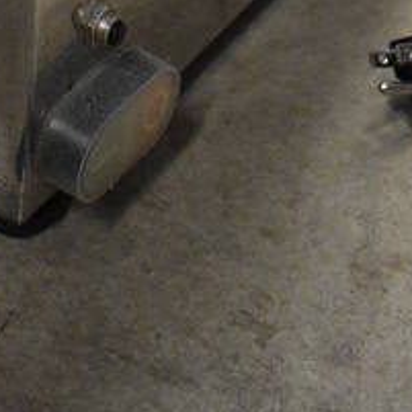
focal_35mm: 116
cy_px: -511
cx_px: -25
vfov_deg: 12.5
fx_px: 1562
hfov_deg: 14.7
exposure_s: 1/125
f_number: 3.5
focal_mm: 20
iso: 2800
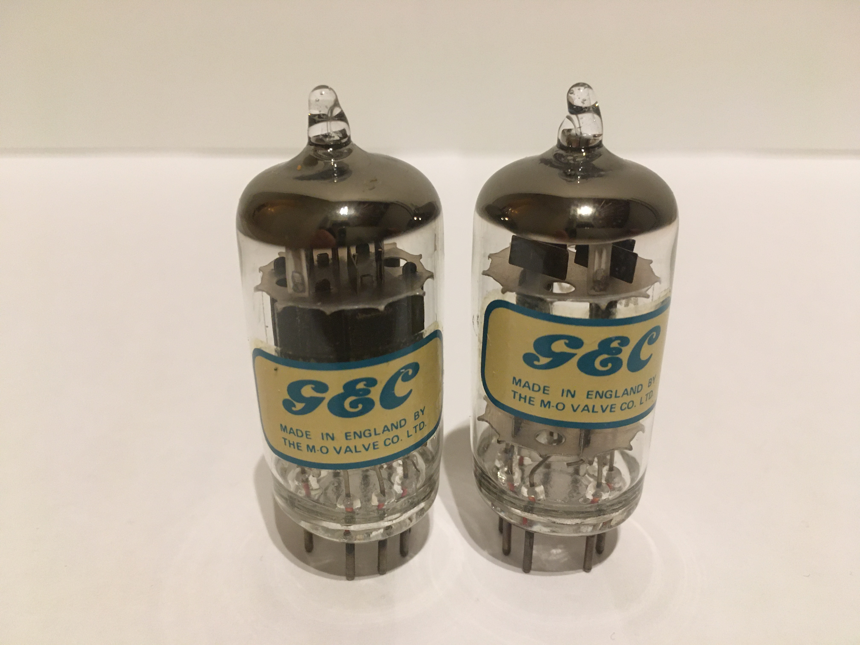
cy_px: 322
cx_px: 430
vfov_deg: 48.2
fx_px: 720
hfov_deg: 61.7
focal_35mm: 29
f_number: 2.2
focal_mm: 4.15
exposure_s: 1/33
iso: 250
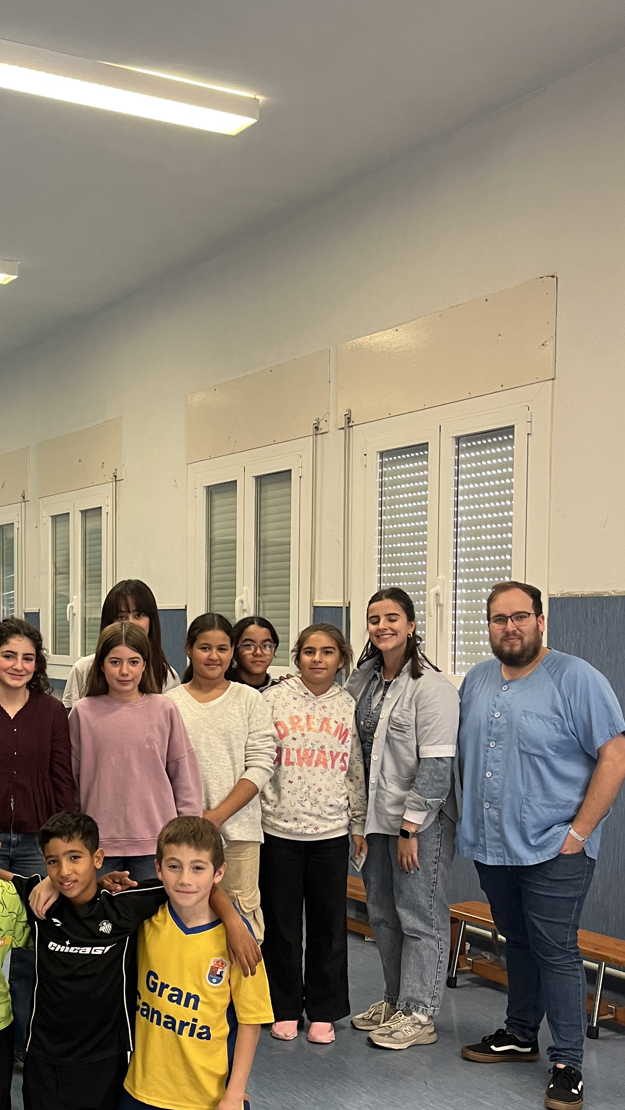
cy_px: 673
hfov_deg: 28.5
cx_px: 53
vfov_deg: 50.1
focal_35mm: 40
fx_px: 1178
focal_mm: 5.1
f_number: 1.6
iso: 125
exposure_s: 1/50
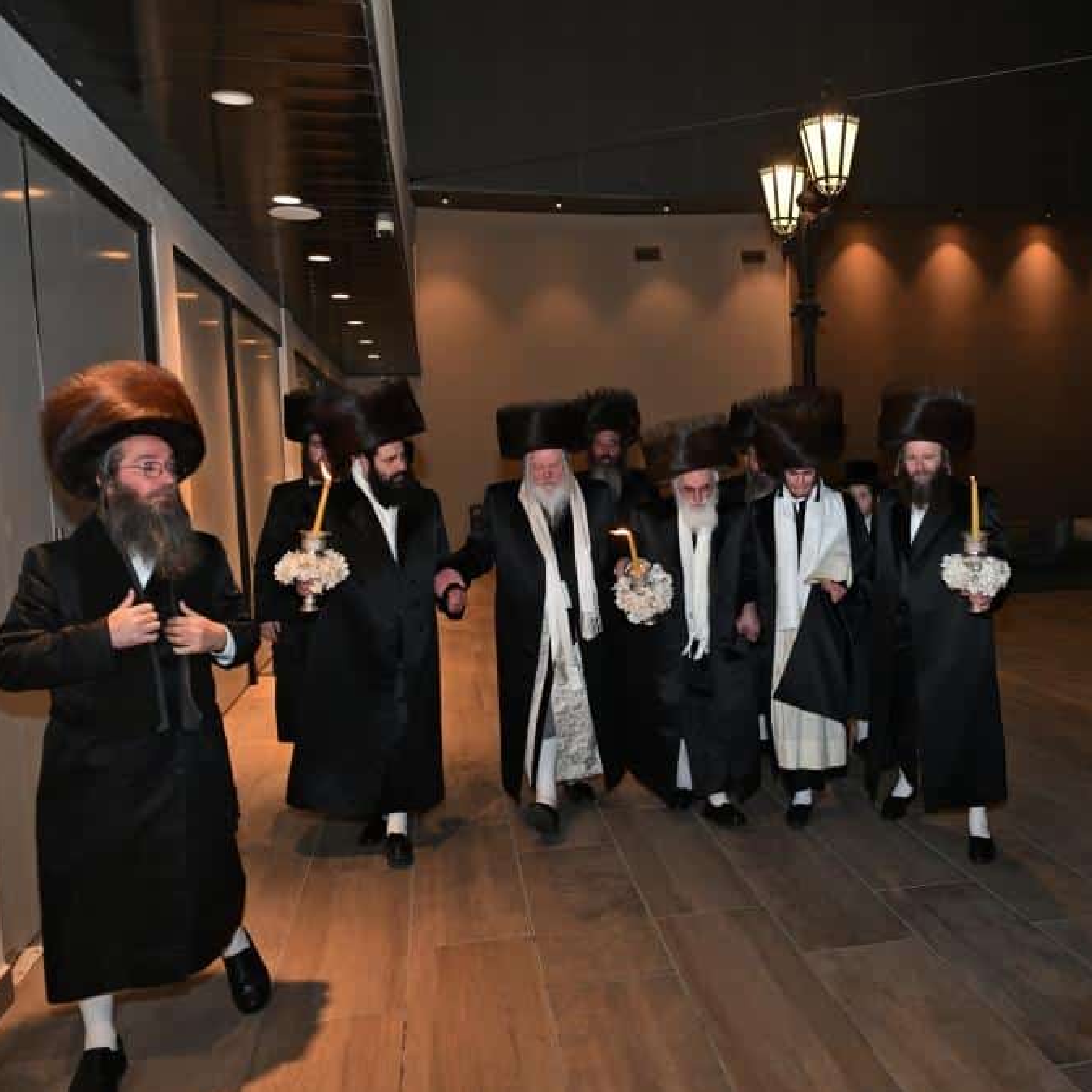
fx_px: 1106
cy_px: 550
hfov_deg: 51.7
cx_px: 718
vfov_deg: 52.5
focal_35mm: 31
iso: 500
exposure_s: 1/200
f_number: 4
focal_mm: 24
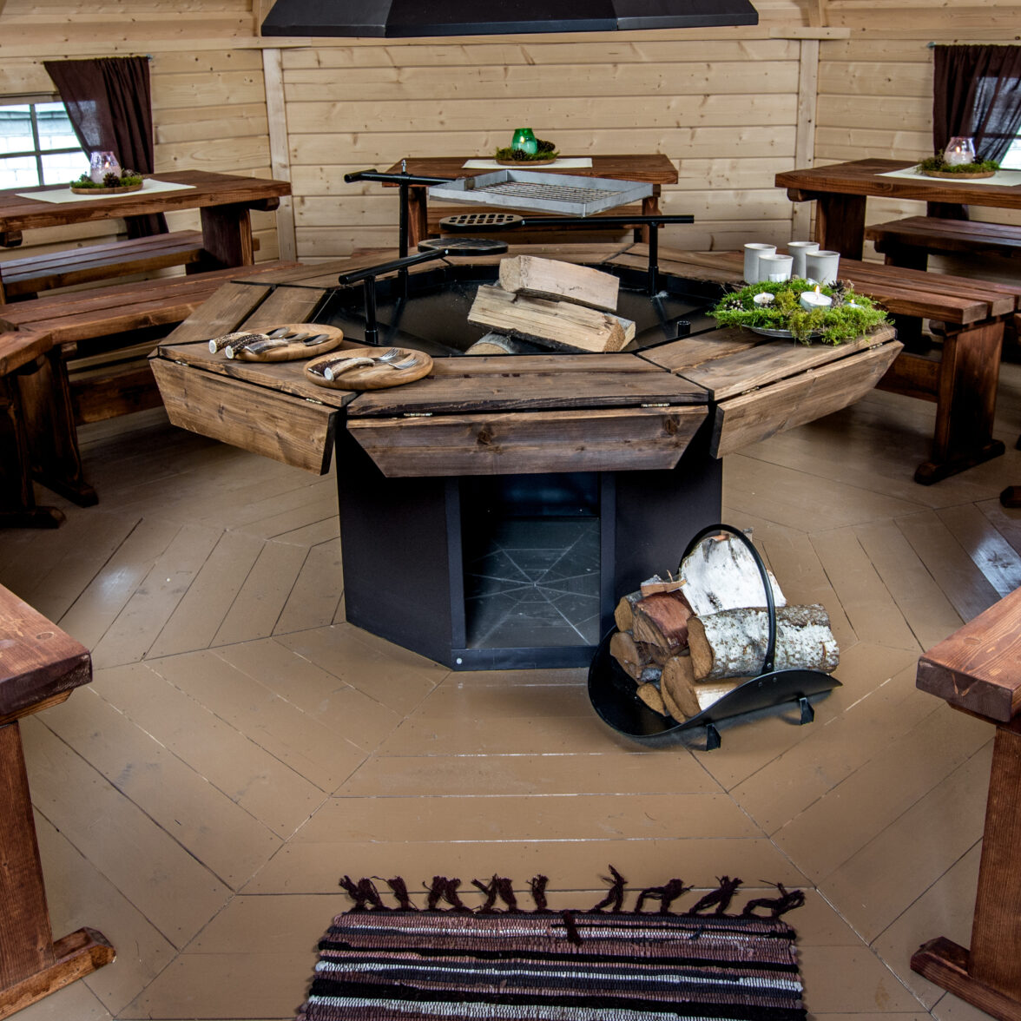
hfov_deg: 44.9
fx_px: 1235
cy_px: 429
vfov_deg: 44.8
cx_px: 549
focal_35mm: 37
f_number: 8
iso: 320
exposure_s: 1/60
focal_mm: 20
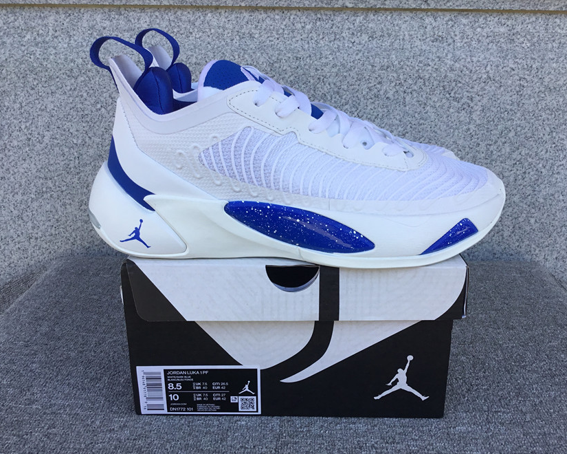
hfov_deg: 54.2
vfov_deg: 44.5
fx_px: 554
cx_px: 300
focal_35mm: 33
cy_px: 227
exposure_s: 1/283
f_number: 2.4
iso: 25
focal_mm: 3.3
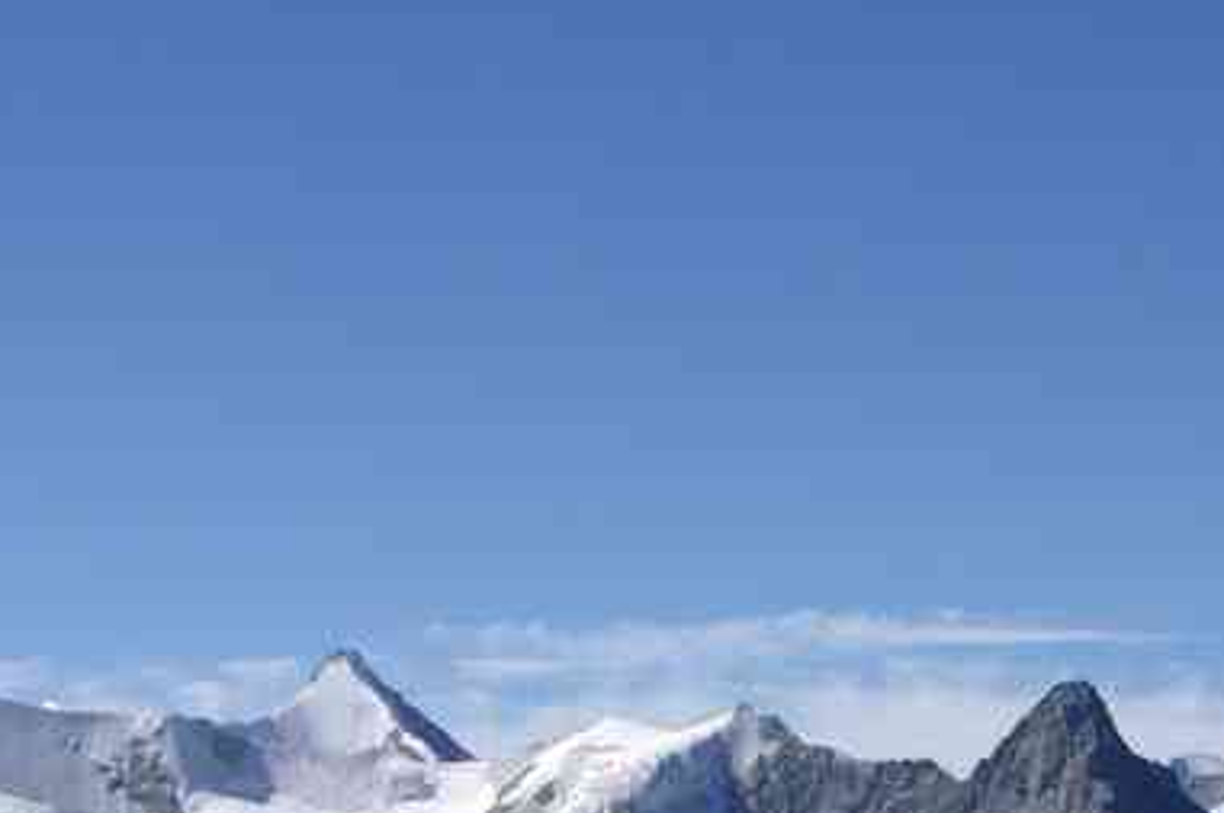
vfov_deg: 12.0
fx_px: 3837
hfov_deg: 18.1
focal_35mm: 113
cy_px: 800
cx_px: 671
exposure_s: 1/350
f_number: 8
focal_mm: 29.4
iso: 100
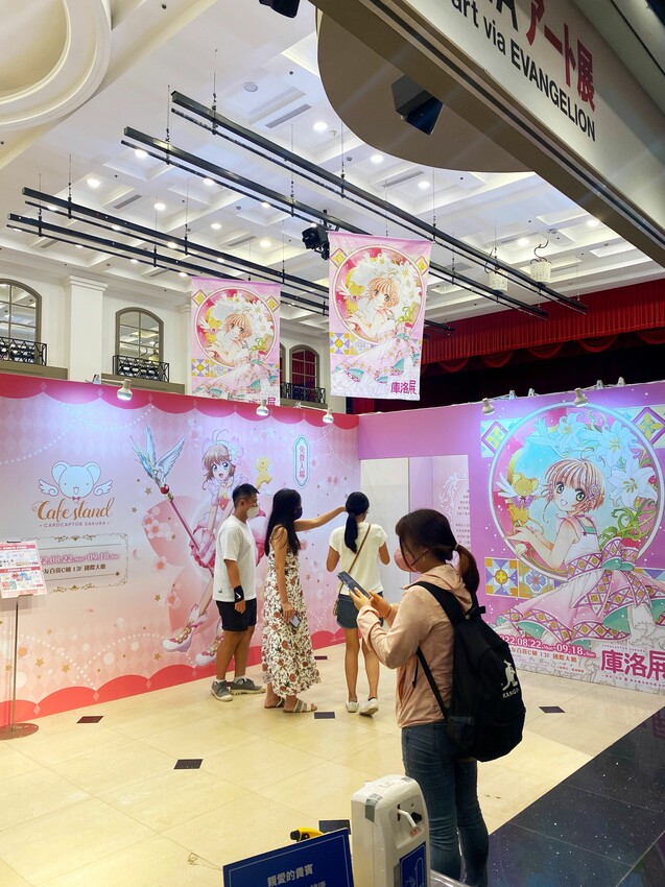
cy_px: 444
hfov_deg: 53.0
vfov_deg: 67.3
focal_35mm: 26
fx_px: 666
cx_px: 332
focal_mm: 4.25
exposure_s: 1/120
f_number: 1.8
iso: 125
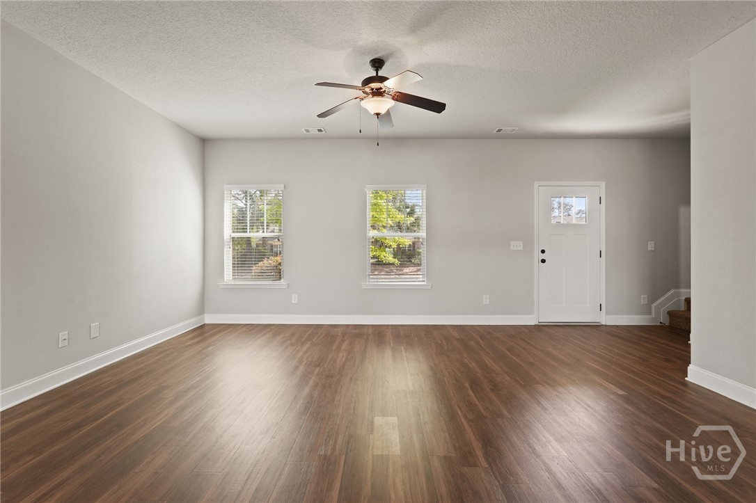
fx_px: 336
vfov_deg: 73.7
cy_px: 252
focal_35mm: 16
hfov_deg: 96.8
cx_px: 378
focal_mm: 16
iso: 320
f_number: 9
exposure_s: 1/3
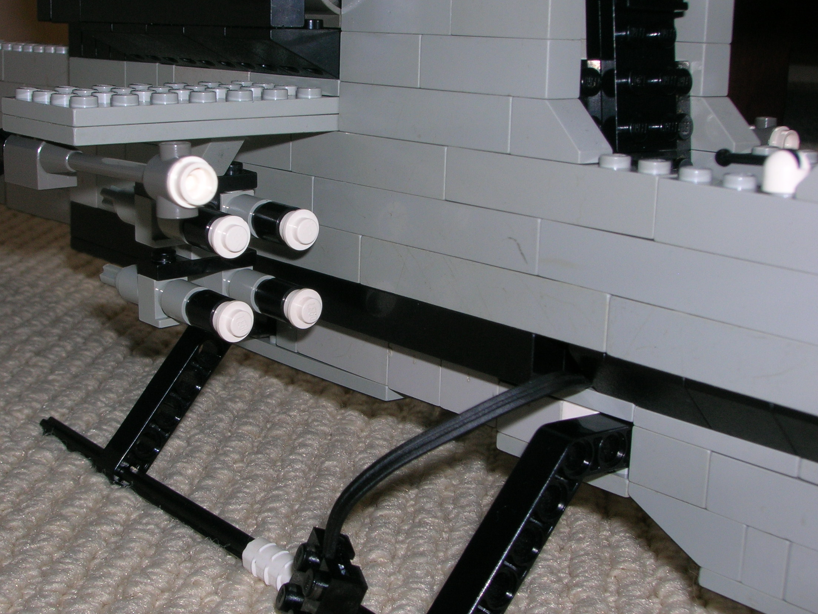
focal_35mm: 54
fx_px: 1276
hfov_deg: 35.5
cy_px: 301
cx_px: 356
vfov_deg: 27.0
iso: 50
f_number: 5.4
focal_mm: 7.7
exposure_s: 1/60.1
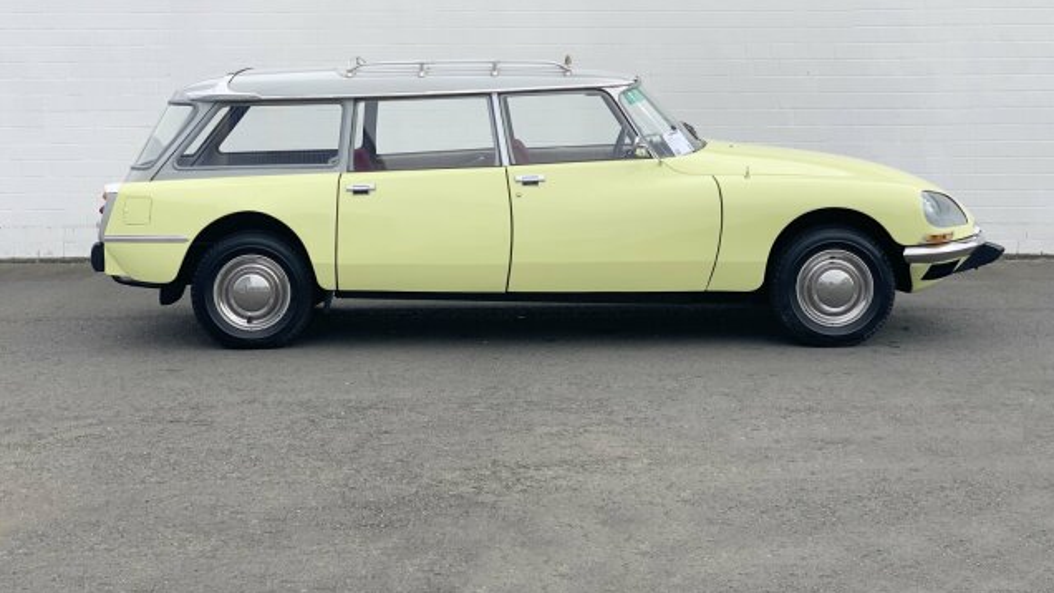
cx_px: 529
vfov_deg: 21.0
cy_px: 202
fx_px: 1593
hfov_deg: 36.6
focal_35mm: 57
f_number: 2.4
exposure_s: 1/705
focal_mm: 6
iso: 16
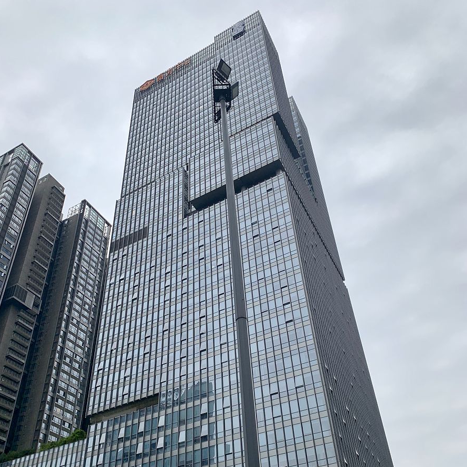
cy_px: 312
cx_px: 234
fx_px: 473
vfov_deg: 51.5
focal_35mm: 31
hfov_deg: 52.5
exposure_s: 1/1282
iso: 25
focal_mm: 4.25
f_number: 1.8
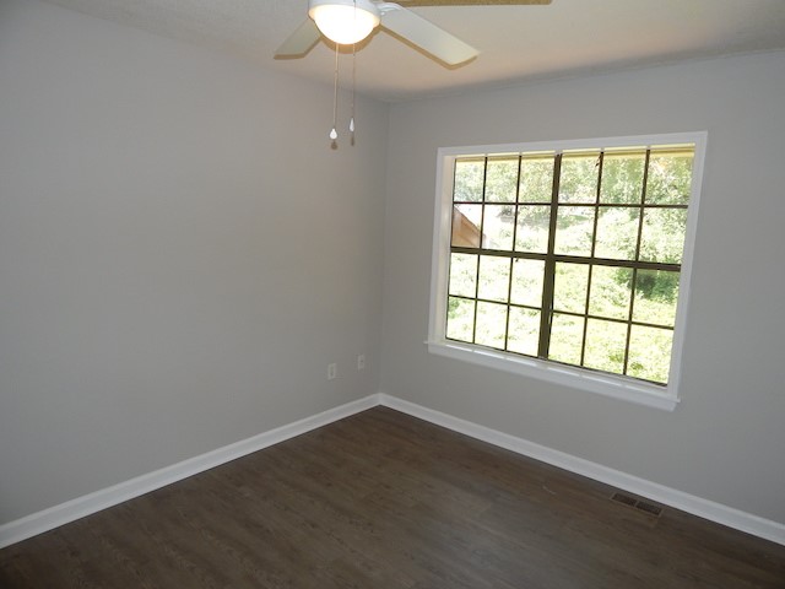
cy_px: 294
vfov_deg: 61.1
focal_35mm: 22
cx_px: 392
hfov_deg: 76.4
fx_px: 499
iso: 125
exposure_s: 1/80
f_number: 3
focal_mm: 4
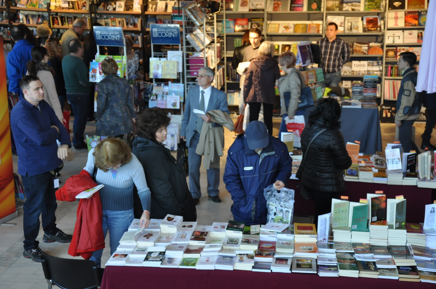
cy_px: 144
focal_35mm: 57
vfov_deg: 23.7
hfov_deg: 35.1
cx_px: 218
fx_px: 689
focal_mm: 38
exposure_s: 1/60
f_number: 4.5
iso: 800
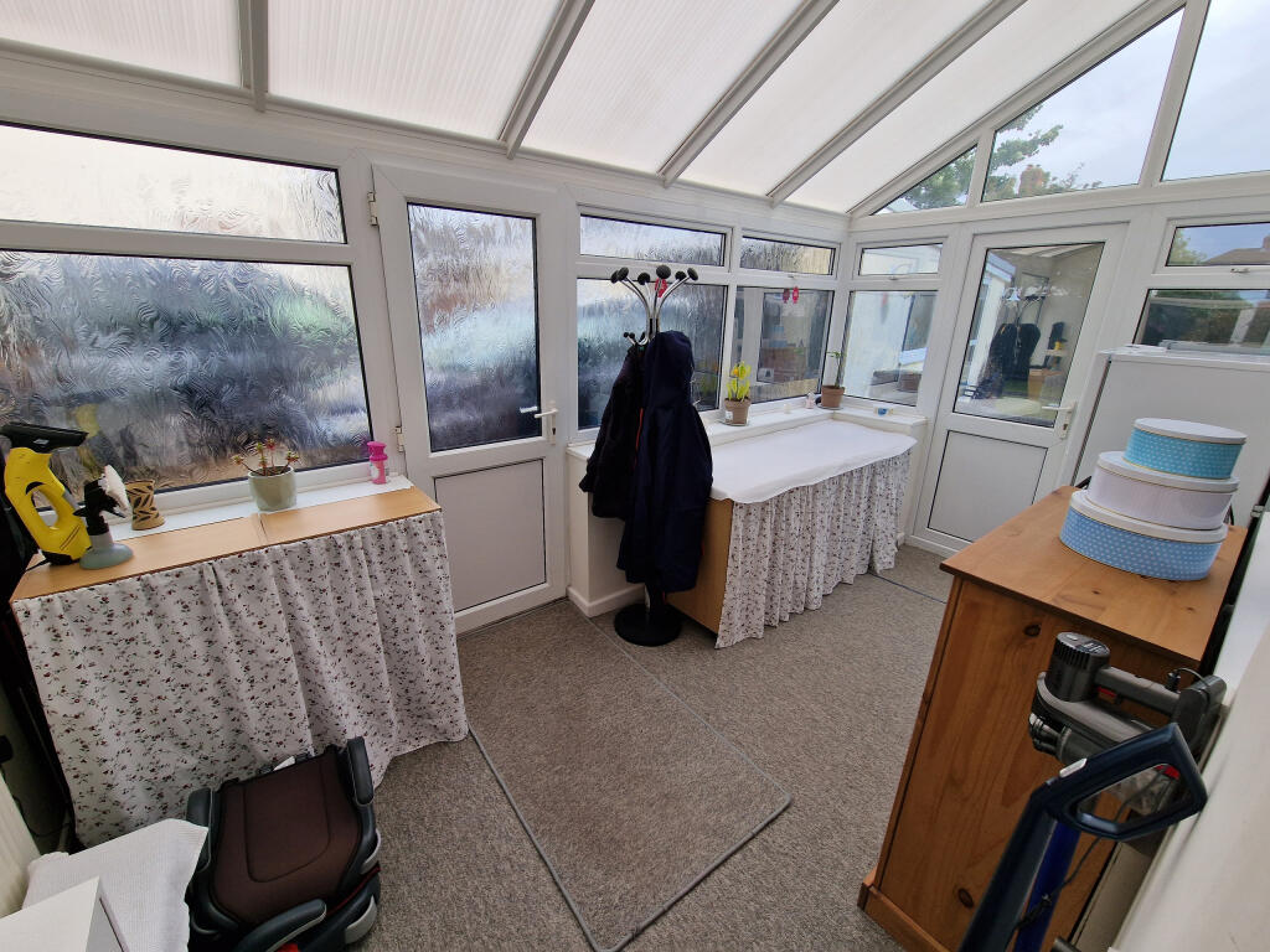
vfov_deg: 89.9
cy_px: 476
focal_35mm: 13
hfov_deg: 106.2
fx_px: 477
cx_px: 635
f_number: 2.2
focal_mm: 2.2
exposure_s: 1/708
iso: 50
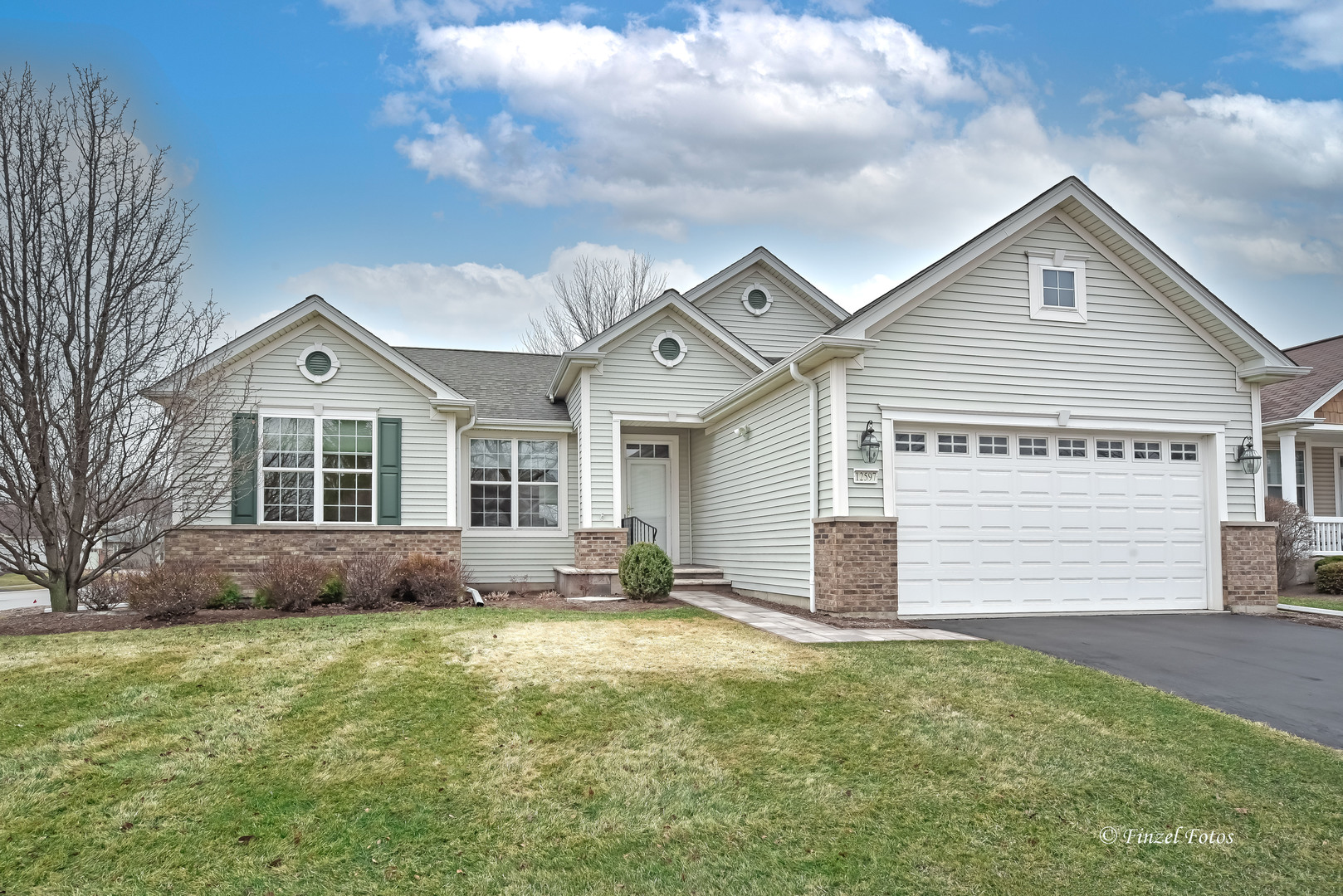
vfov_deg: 59.5
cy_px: 448
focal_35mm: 21
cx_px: 672
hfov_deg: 81.2
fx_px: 784
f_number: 11
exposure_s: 1/160
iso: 200
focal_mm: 21
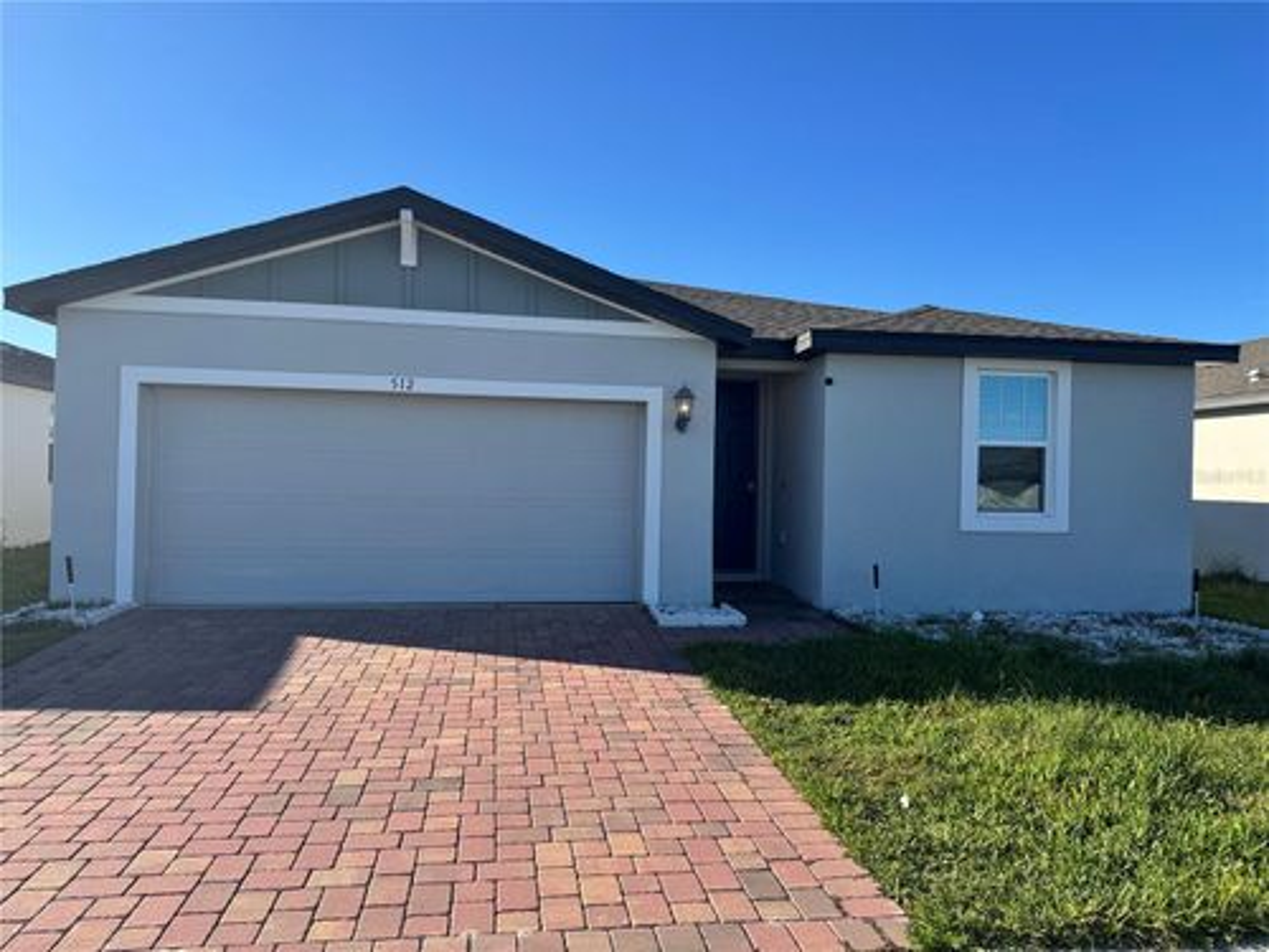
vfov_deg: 56.8
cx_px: 634
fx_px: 880
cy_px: 476
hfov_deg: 71.6
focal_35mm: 24
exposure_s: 1/2959
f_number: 1.78
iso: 80
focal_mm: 6.76
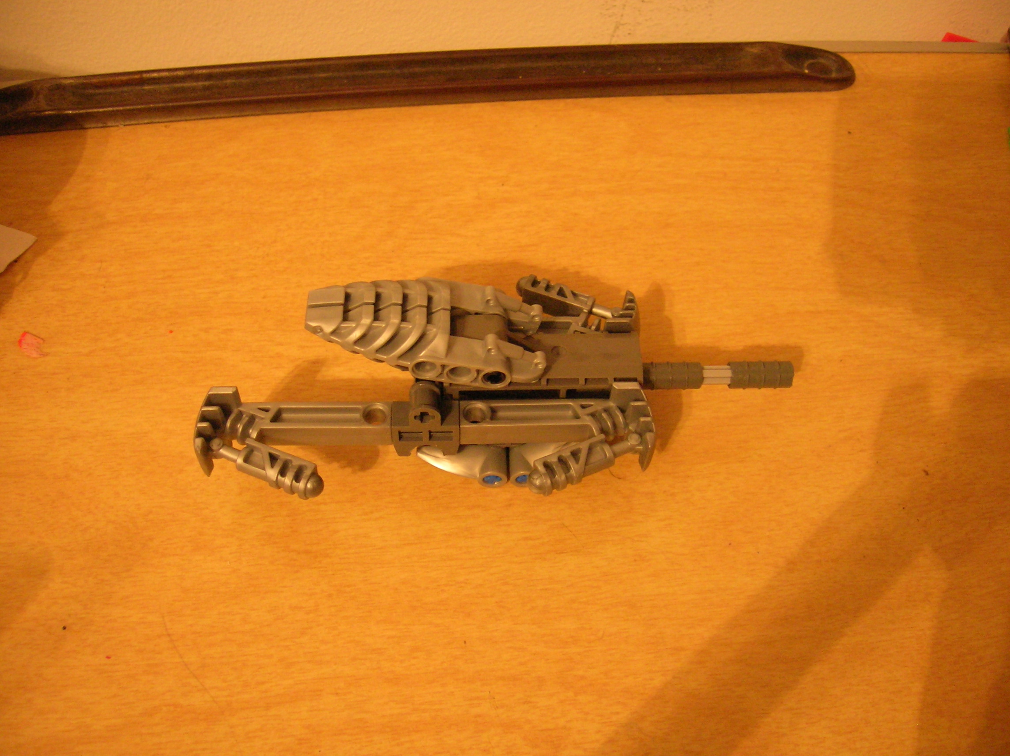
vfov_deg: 41.7
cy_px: 378
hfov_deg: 54.0
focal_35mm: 34
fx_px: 991
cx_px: 505
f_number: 2.9
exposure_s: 1/3.1
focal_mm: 5.7
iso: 200
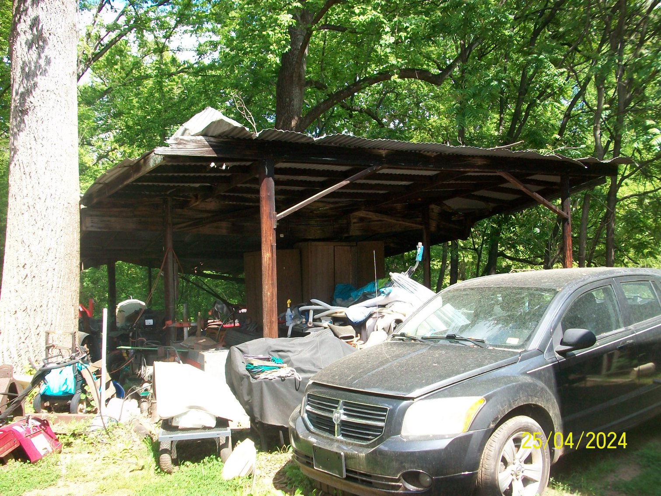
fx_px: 649
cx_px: 330
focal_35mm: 34
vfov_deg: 41.8
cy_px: 248
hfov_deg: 54.0
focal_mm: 5.7
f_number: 2.8
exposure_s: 1/320
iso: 80
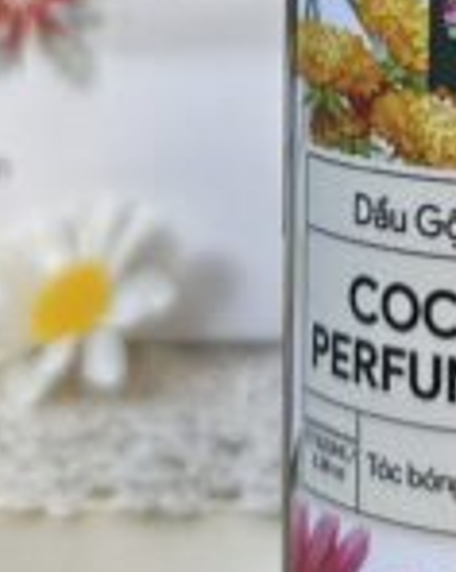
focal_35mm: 127
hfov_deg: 12.0
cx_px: 448
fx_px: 2147
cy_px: -460
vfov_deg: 13.6
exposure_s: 1/100
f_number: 1.78
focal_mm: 6.86
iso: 100
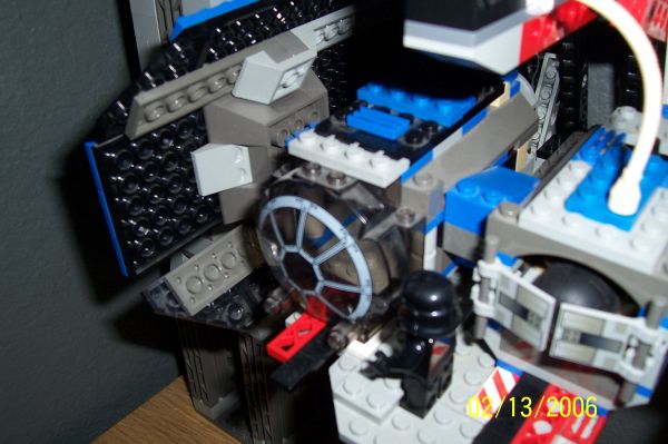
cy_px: 222
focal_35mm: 34
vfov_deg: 38.8
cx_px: 334
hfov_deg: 55.8
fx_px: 630
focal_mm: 5.6
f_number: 2.7
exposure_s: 1/60
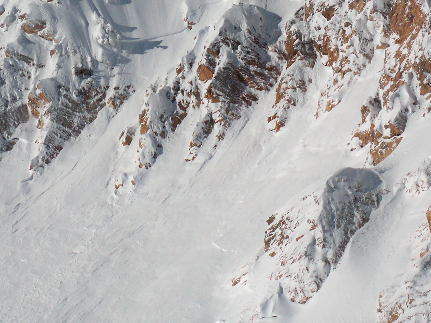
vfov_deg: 7.7
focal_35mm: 192
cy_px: 105
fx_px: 2390
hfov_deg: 10.3
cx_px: 151
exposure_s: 1/640
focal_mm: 18.8
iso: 80
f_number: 8.7
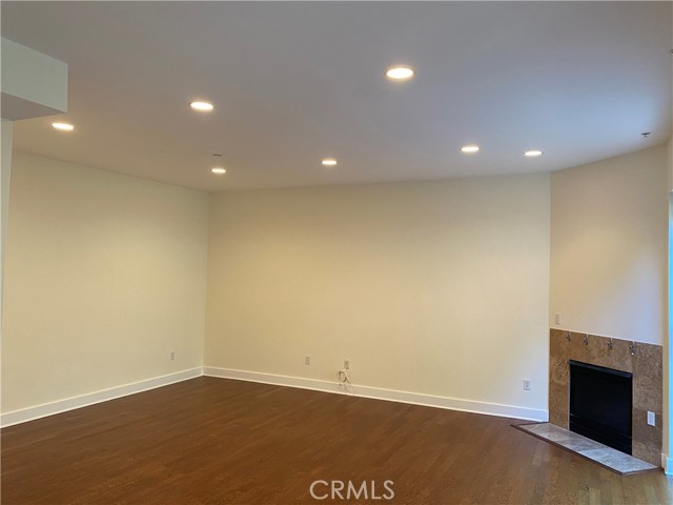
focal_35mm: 26
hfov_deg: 67.3
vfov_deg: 53.1
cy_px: 252
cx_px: 336
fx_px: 505
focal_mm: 4.25
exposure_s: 1/60
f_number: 1.8
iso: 100
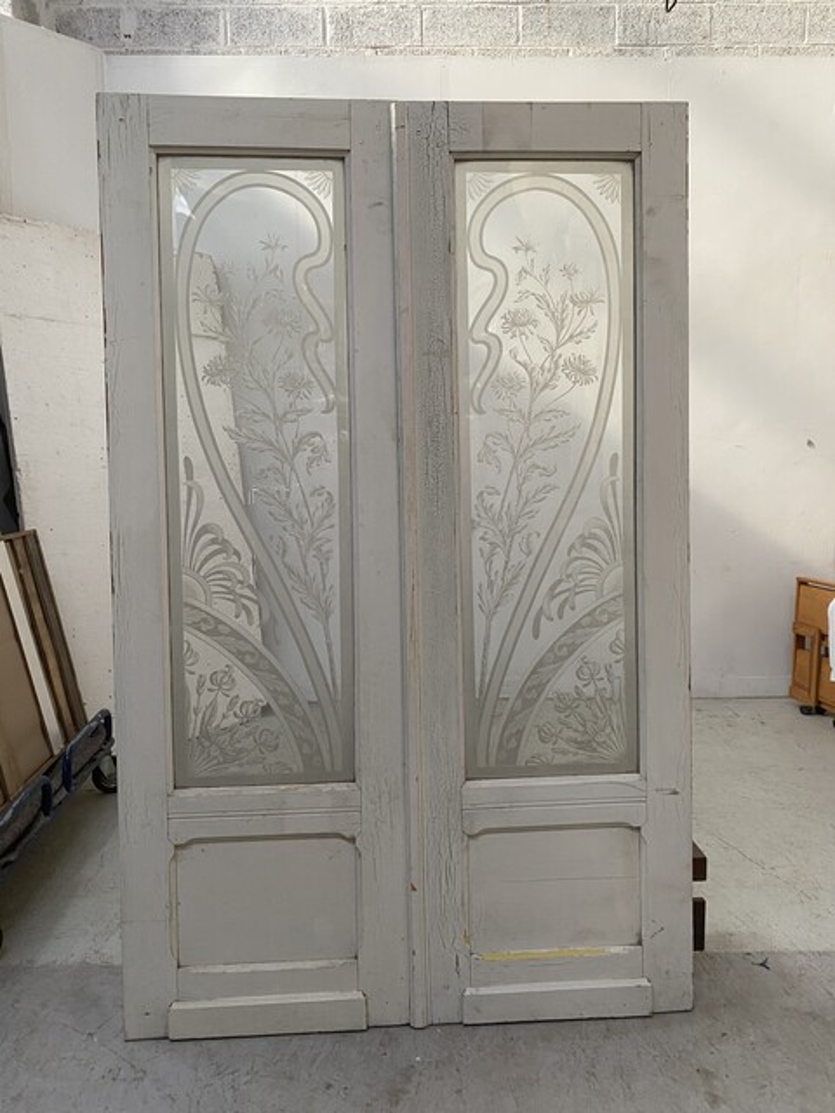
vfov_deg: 67.3
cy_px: 556
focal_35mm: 26
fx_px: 836
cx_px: 418
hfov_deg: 53.1
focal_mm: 4.25
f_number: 1.8
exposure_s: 1/64
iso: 125
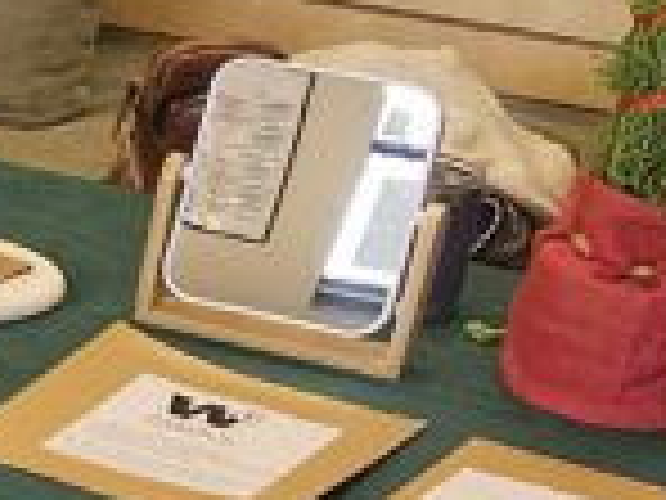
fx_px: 3059
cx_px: -1287
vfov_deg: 9.3
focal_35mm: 159
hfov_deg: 9.7
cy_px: 374
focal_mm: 6.3
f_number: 1.7
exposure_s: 1/170
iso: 250
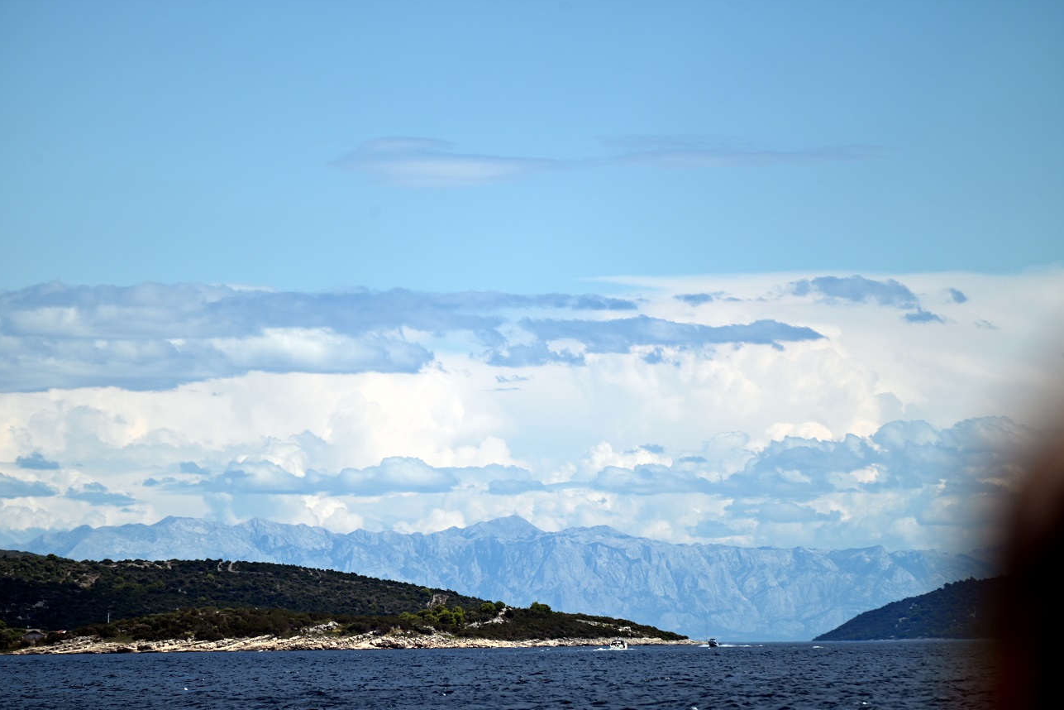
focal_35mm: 303
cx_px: 534
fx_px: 8955
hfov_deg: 6.8
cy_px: 354
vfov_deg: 4.5
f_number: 6.3
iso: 100
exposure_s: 1/1000
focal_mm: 300
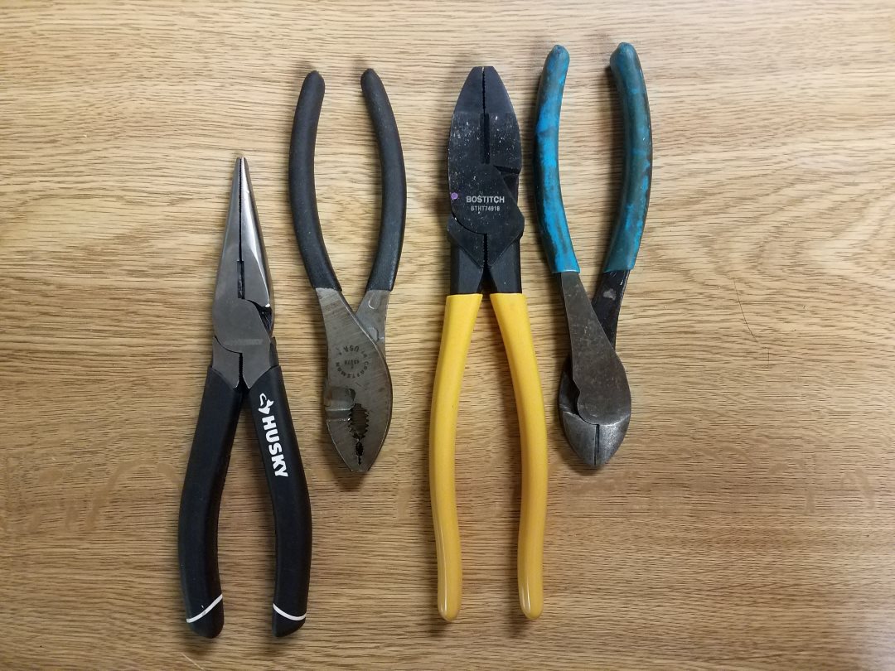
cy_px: 336
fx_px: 672
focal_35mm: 26
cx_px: 448
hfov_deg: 67.3
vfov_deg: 53.1
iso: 250
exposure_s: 1/24
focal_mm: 4.2
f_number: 1.7
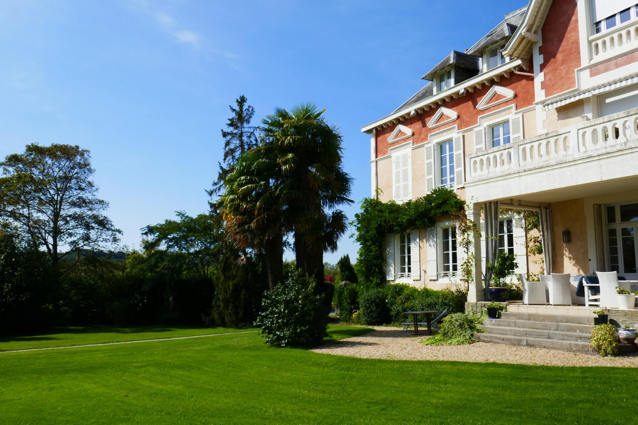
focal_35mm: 30
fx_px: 532
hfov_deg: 61.9
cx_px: 319
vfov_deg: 43.6
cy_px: 212
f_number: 5
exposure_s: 1/800
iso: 125
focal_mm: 11
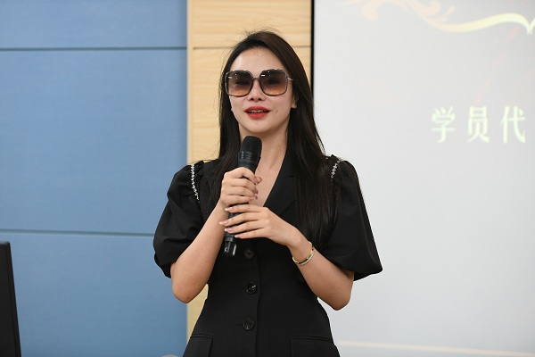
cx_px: 268
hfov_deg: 18.3
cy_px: 178
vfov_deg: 12.2
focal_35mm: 112
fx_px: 1664
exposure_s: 1/125
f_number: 2.8
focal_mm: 112
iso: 800
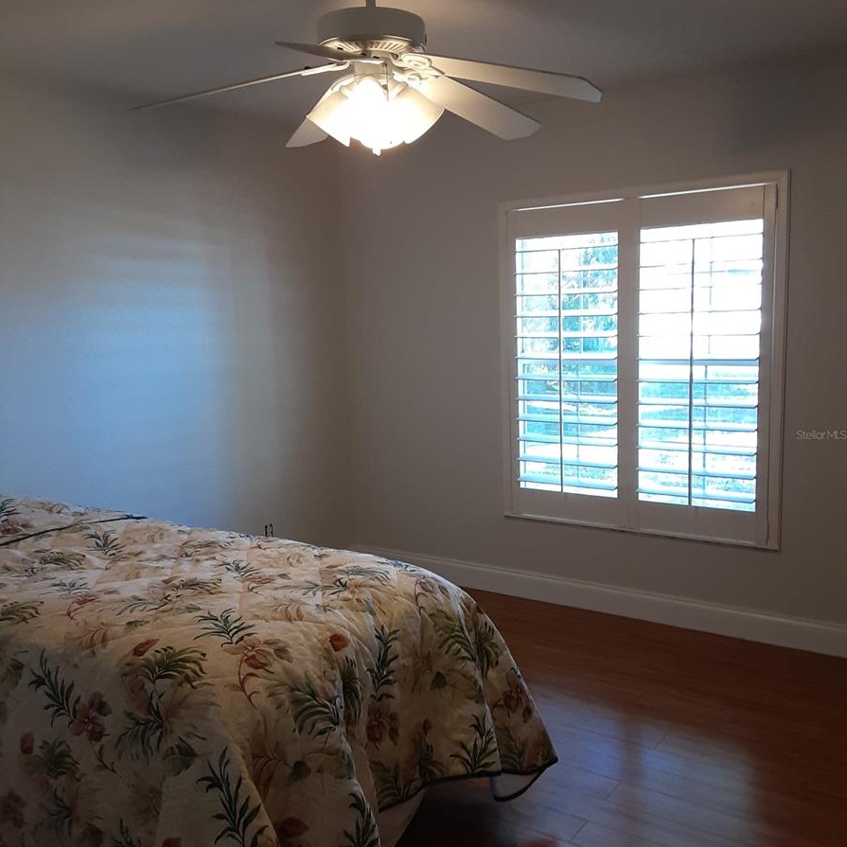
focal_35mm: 32
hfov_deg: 51.1
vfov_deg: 51.1
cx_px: 423
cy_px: 434
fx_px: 886
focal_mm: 2.91
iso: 100
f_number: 1.9
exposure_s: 1/60
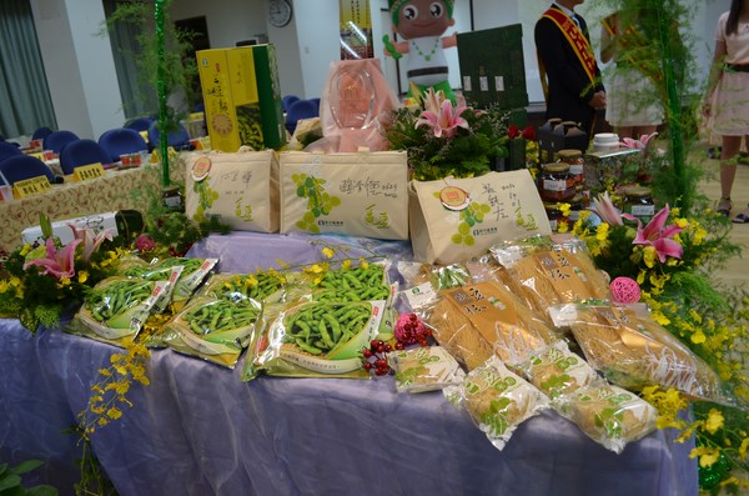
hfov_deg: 67.5
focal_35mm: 27
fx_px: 560
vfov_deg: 47.7
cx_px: 374
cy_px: 248
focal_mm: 18
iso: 400
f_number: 4
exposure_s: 1/60
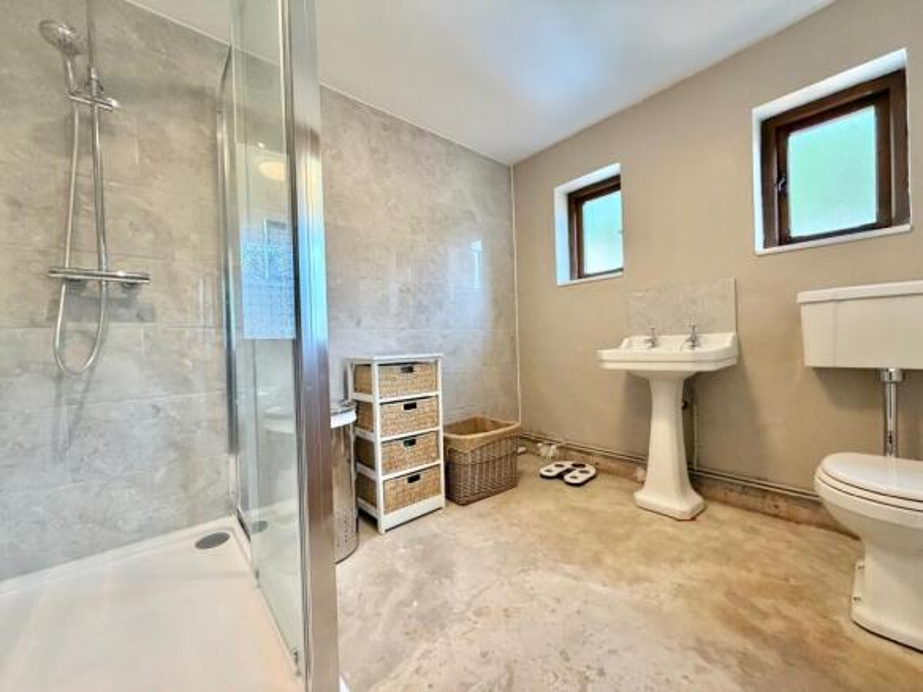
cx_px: 462
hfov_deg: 102.1
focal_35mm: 14
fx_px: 373
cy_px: 346
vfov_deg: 85.7
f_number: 2.2
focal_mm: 2.22
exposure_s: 1/121
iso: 320
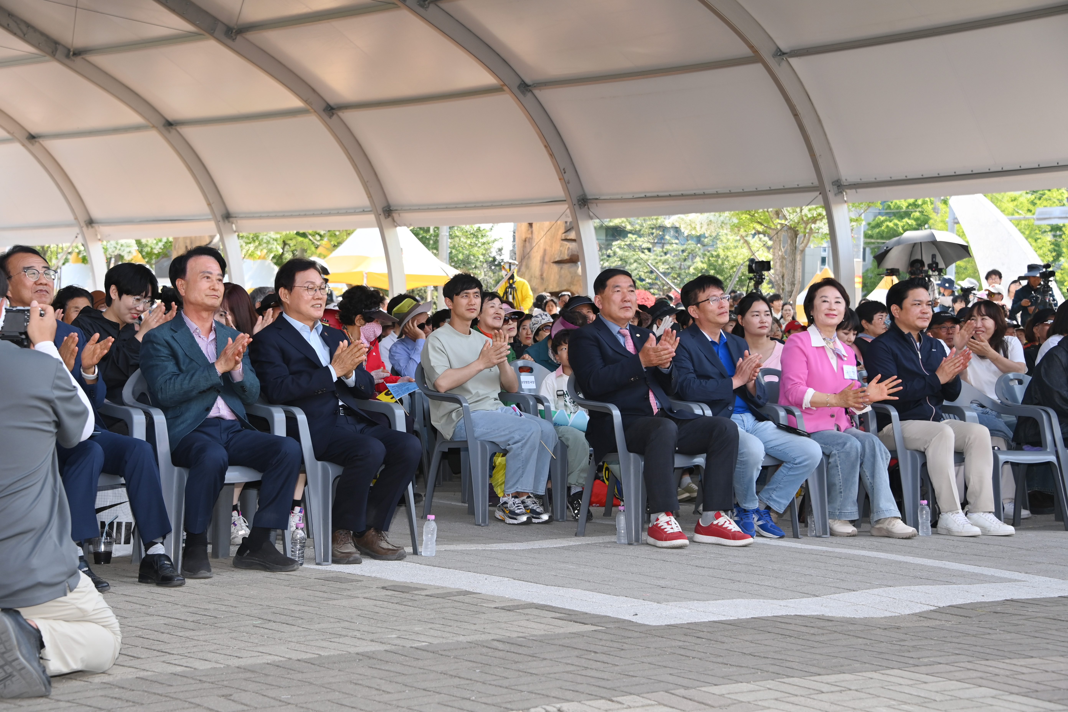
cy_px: 356
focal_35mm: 72
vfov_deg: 18.9
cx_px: 534
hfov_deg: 28.1
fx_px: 2136
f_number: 6.3
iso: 400
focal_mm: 72
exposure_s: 1/320
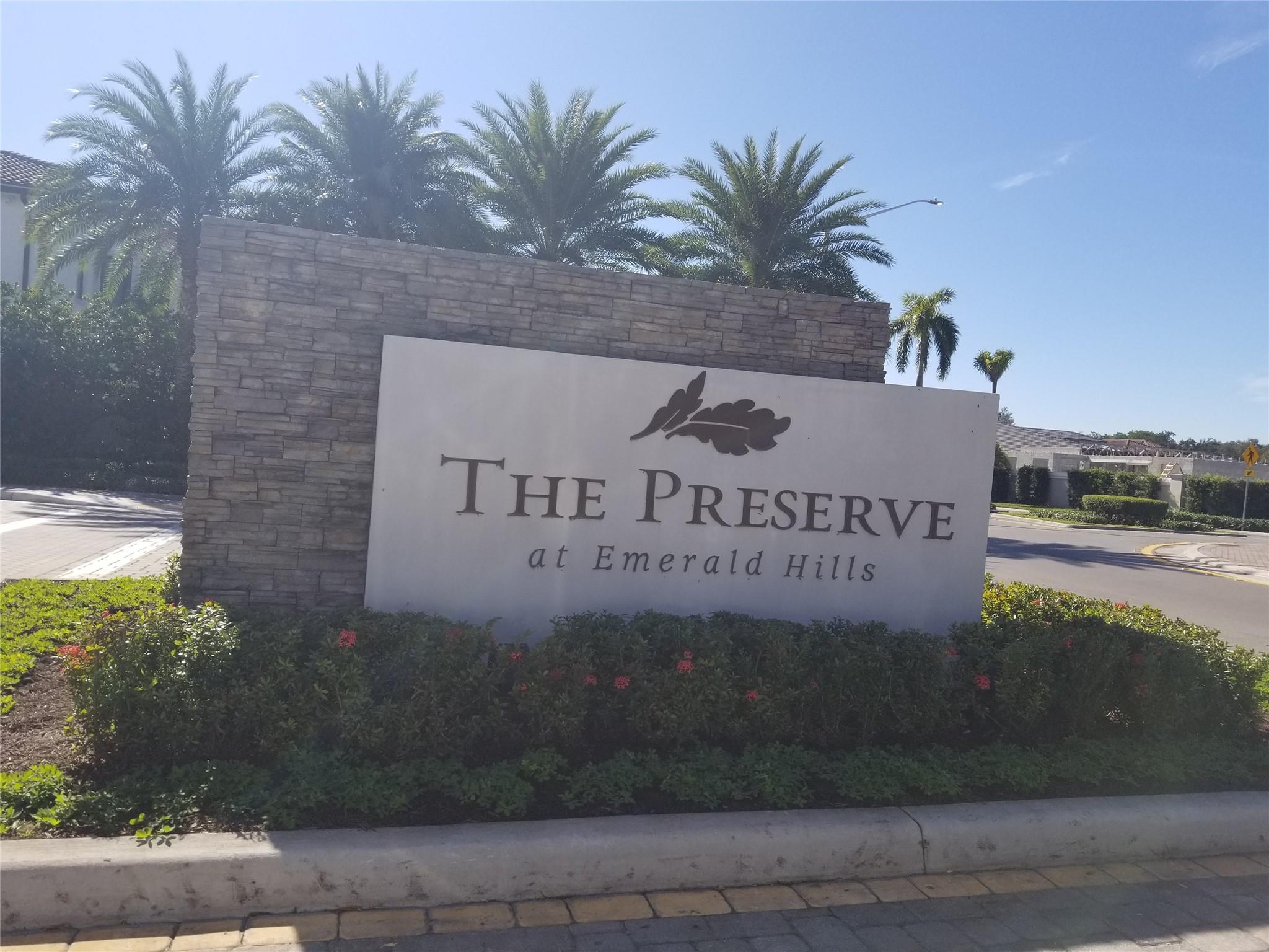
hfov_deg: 67.3
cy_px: 476
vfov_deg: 53.1
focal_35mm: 26
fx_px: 953
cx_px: 634
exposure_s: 1/2312
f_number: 1.7
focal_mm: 4.25
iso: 50
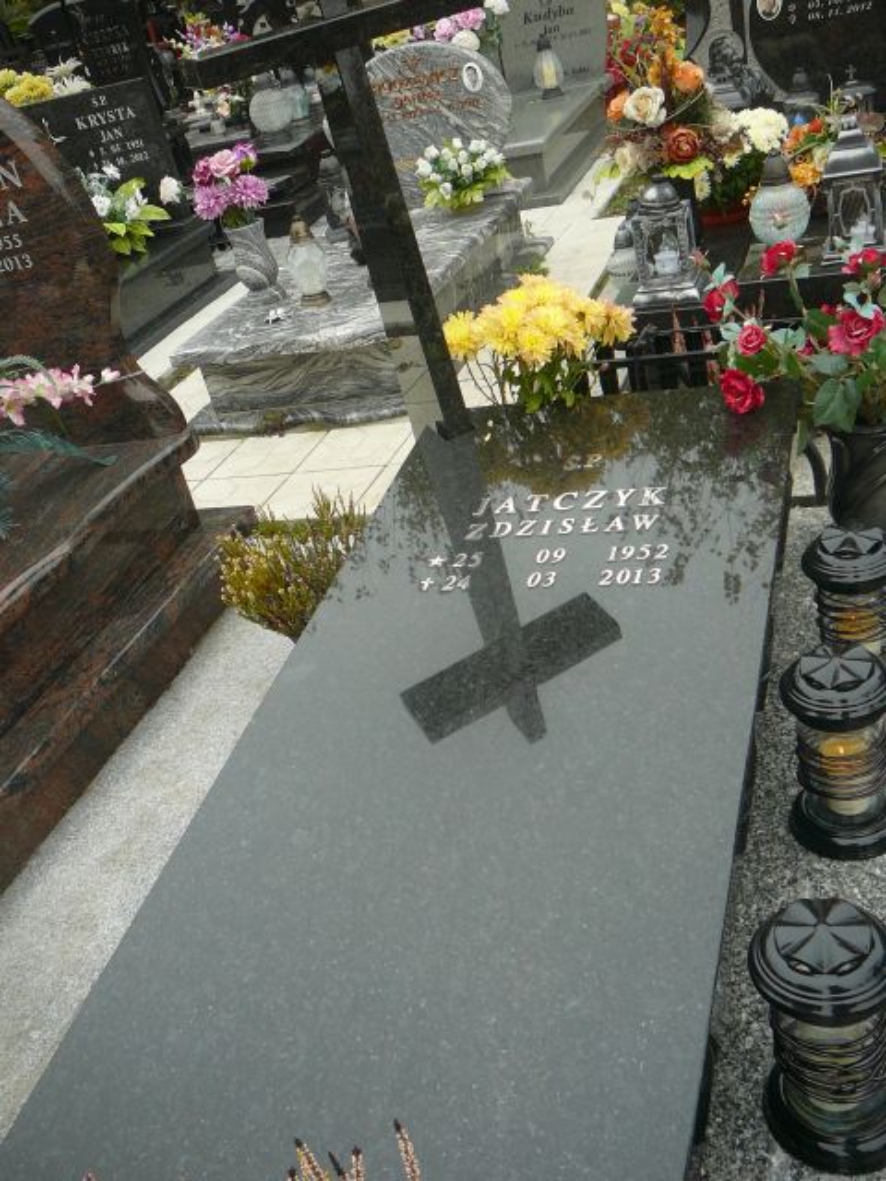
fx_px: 1194
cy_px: 590
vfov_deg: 52.6
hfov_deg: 40.7
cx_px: 443
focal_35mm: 35
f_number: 2.8
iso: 80
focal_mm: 5.2
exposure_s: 1/60
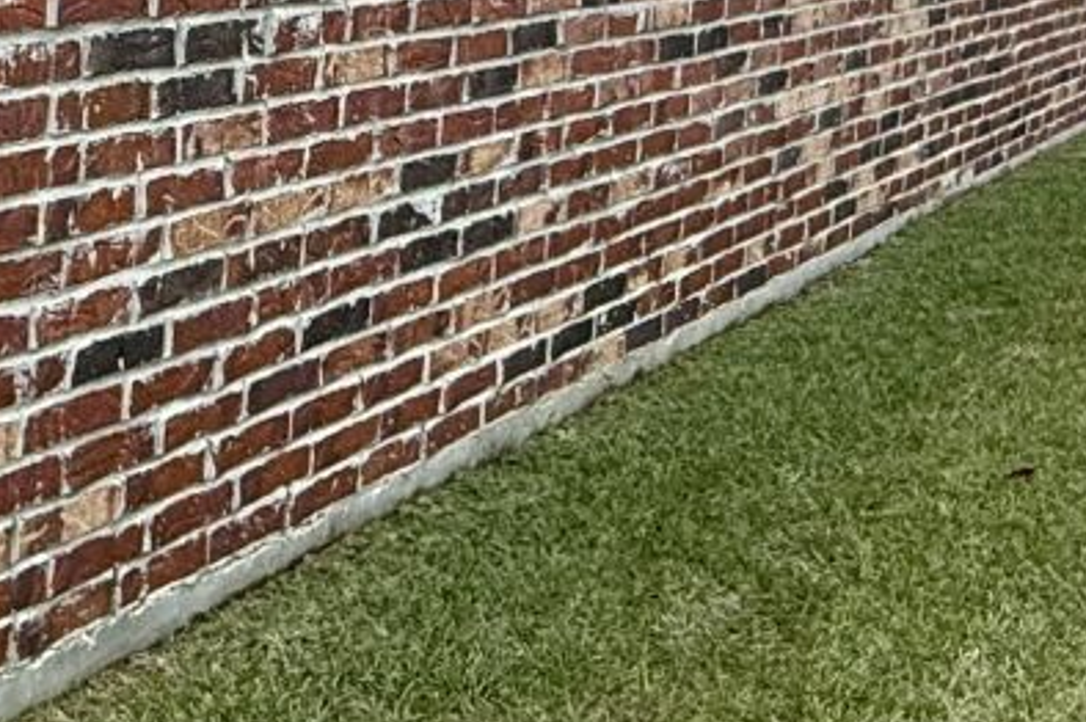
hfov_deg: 27.0
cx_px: 262
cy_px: -39
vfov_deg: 17.8
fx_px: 2230
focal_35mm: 74
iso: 64
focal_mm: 2.22
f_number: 2.2
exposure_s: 1/421
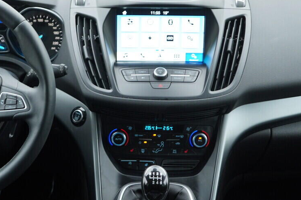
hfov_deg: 28.8
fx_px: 585
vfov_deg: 19.4
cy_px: 82
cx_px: 115
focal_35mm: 70
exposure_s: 1/40
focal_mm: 24
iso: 160
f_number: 2.8
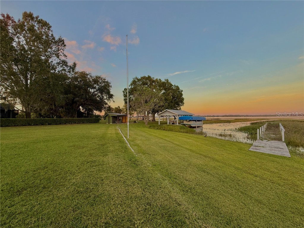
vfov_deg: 85.7
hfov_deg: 102.1
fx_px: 123
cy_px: 114
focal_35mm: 14
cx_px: 152
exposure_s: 1/140
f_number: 2.2
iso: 50
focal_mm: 2.22
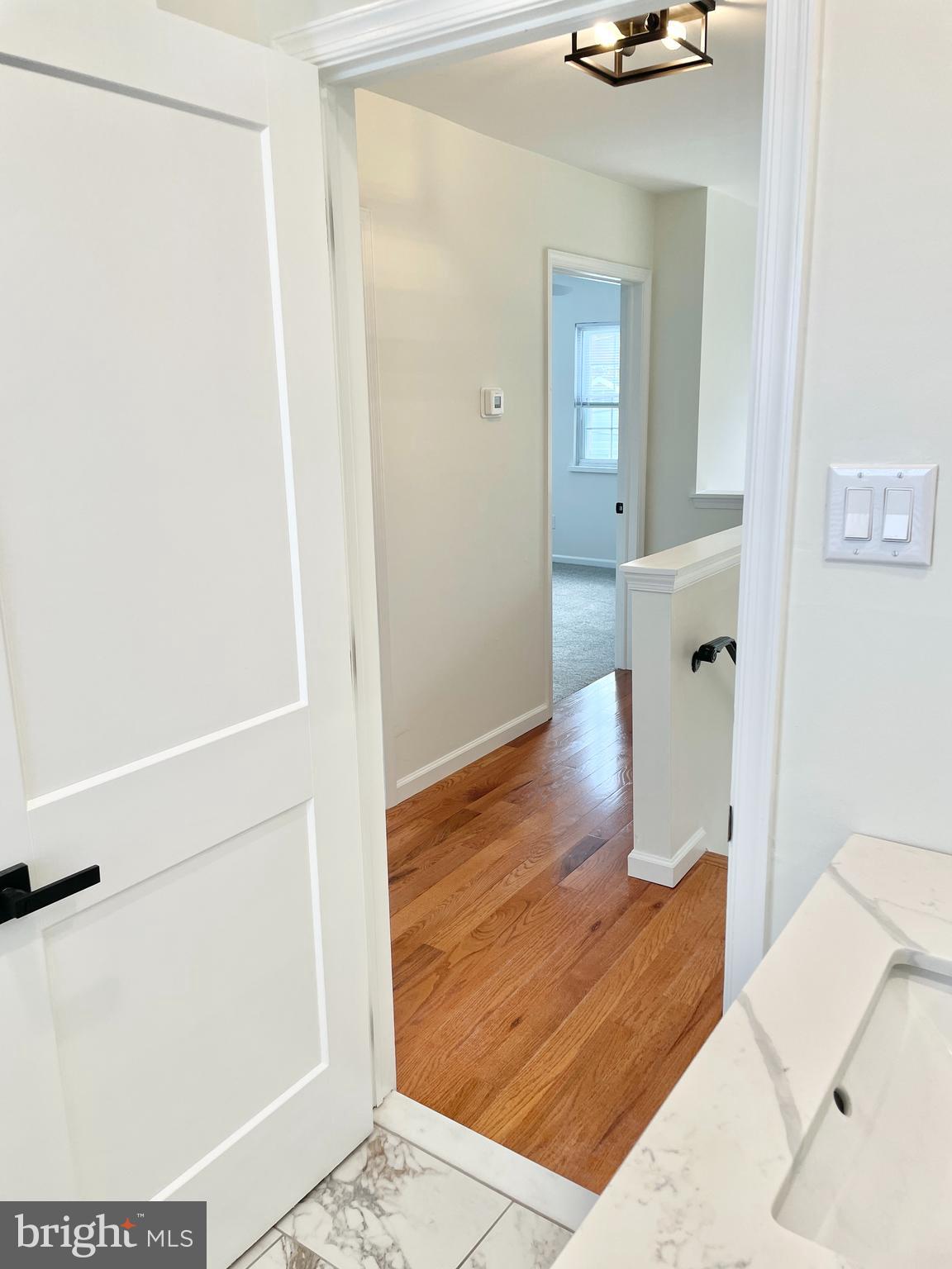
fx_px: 953
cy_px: 634
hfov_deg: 53.1
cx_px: 476
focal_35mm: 26
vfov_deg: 67.3
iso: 64
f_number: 1.6
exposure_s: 1/120
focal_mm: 4.2
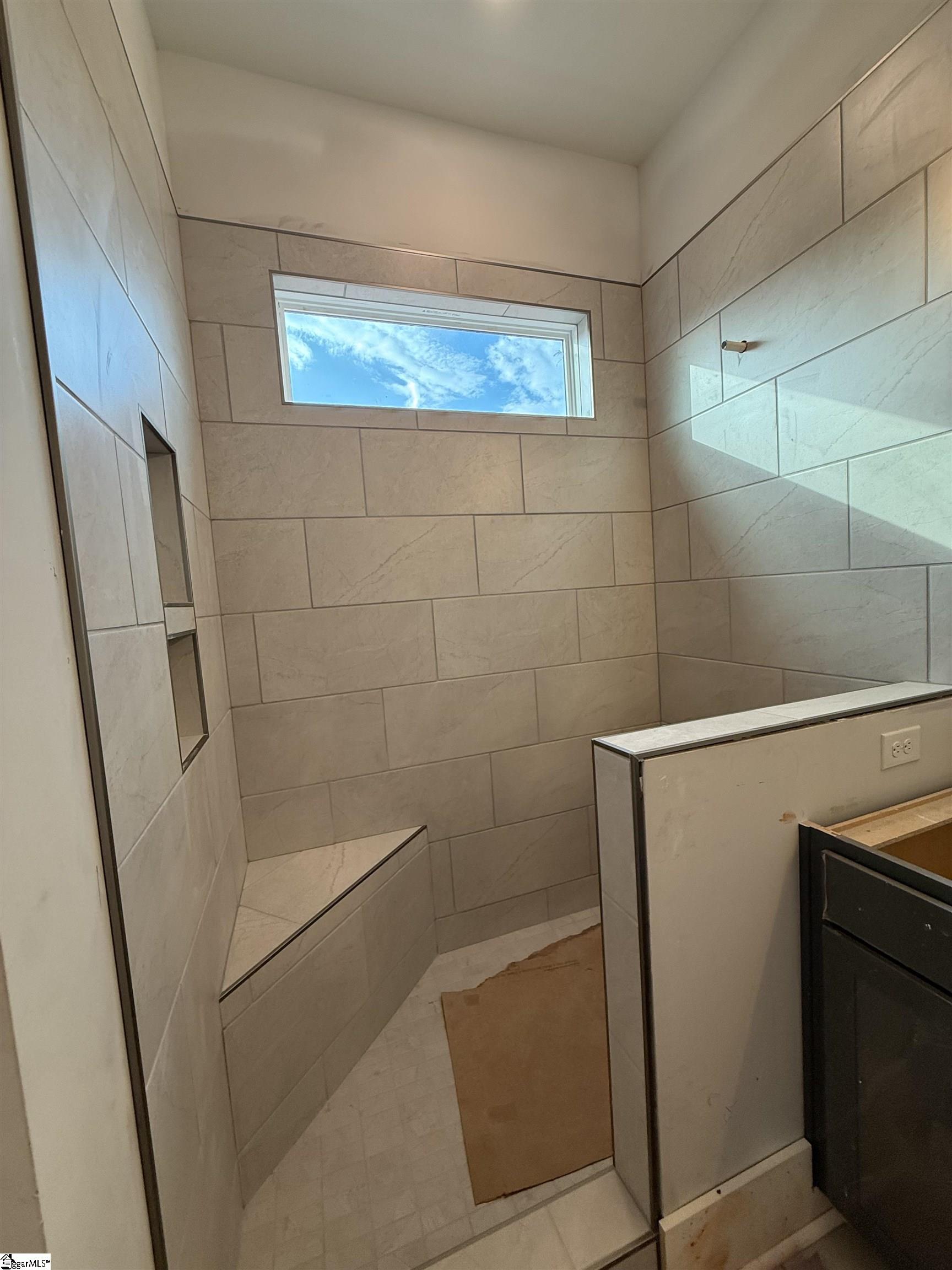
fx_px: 513
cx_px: 476
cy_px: 635
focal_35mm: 14
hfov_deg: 85.7
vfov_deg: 102.1
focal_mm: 2.22
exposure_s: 1/120
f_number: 2.2
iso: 160
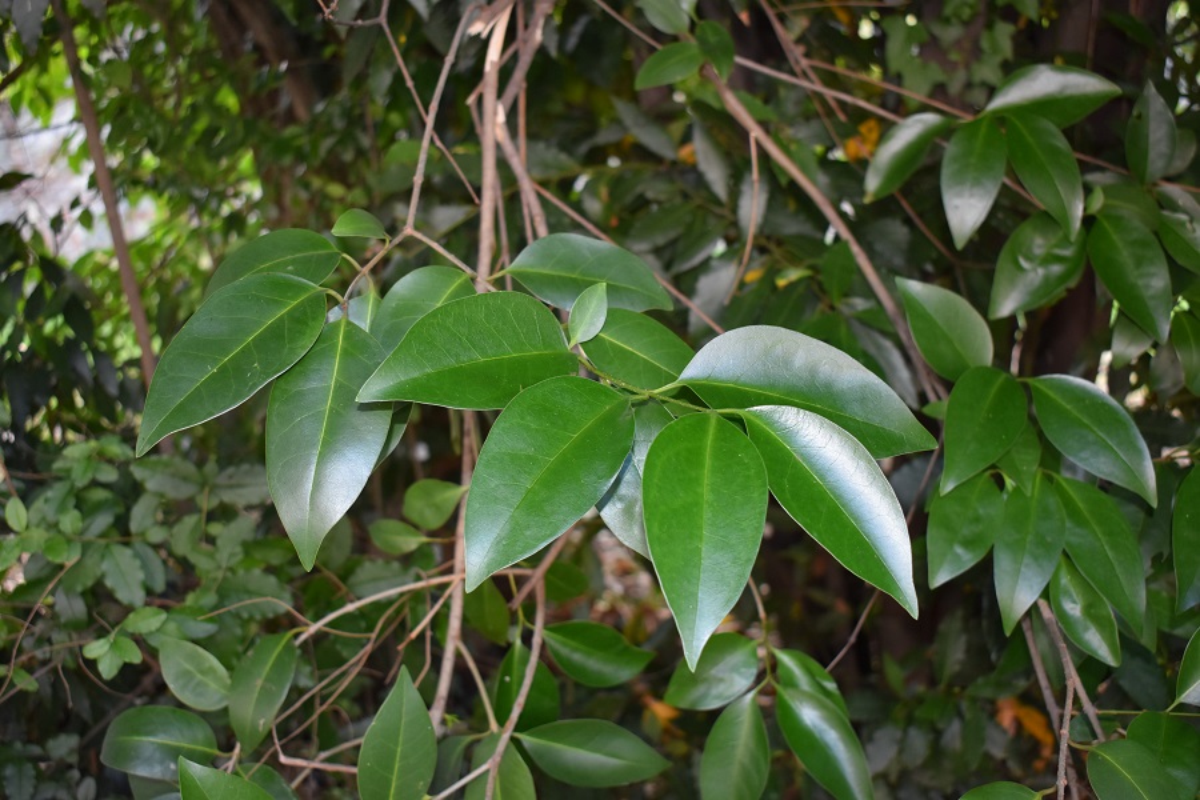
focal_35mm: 45
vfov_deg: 29.9
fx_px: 1500
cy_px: 400
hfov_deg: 43.6
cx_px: 600
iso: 800
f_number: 4.2
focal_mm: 30
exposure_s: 1/80
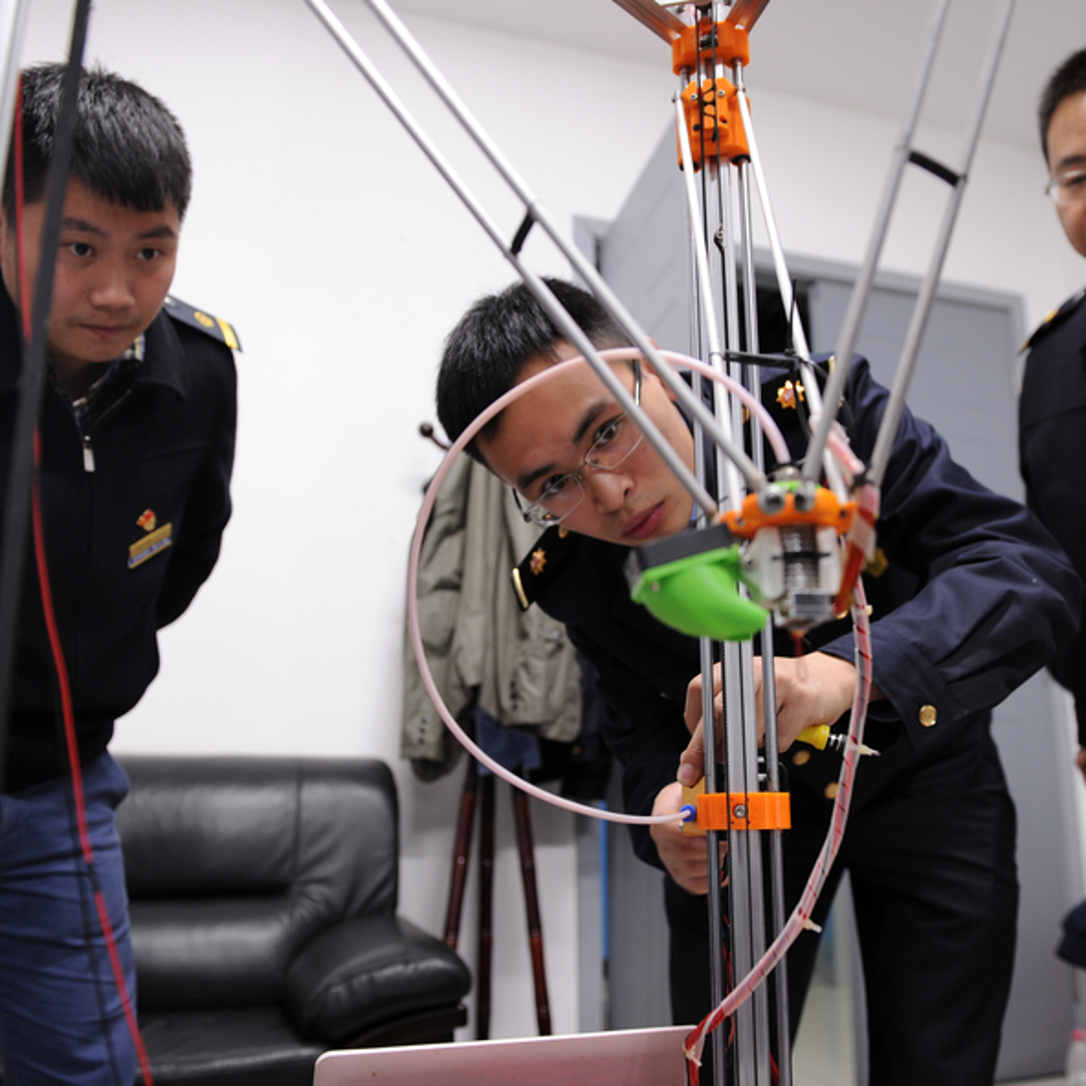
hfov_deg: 52.4
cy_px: 544
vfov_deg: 52.5
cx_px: 596
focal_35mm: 31
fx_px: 1100
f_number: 3.5
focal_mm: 24
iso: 640
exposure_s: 1/30
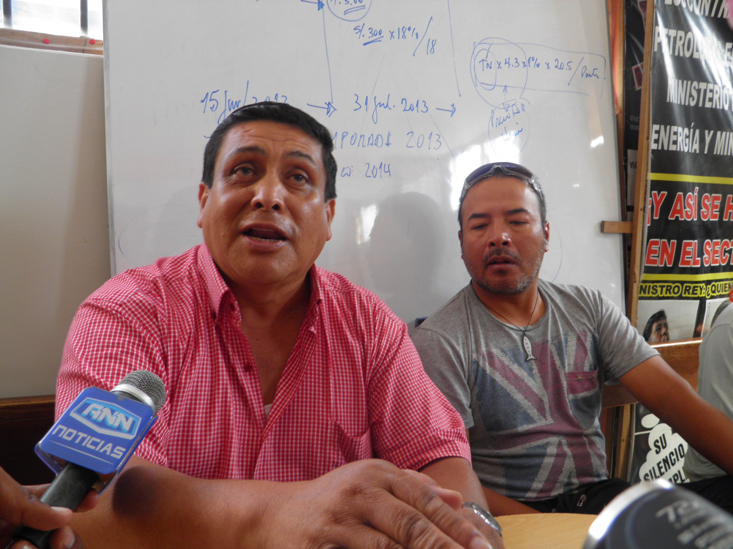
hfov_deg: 63.4
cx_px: 366
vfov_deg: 49.7
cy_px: 274
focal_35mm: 28
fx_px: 593
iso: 64
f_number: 2.8
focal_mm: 4.9
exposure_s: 1/30
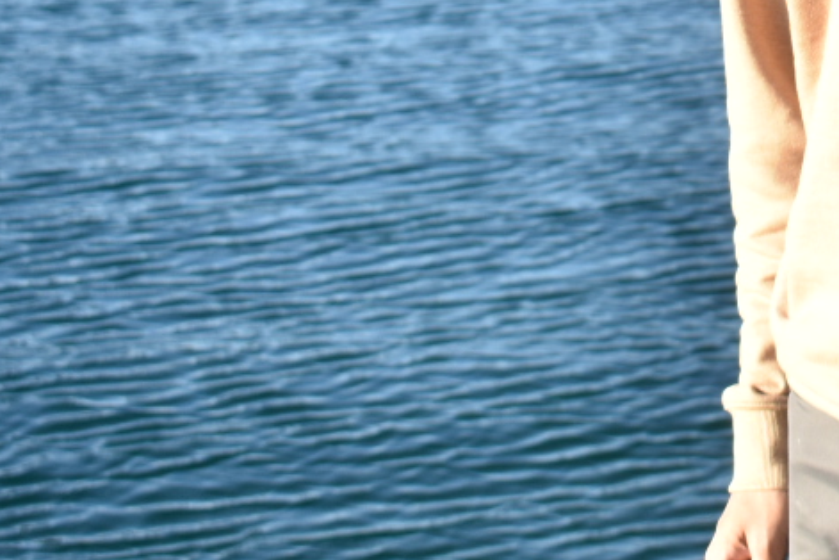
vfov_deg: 9.9
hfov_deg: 14.6
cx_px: 1120
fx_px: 3123
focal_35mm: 134
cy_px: -339
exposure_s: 1/250
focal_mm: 26
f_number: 5.6
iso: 200
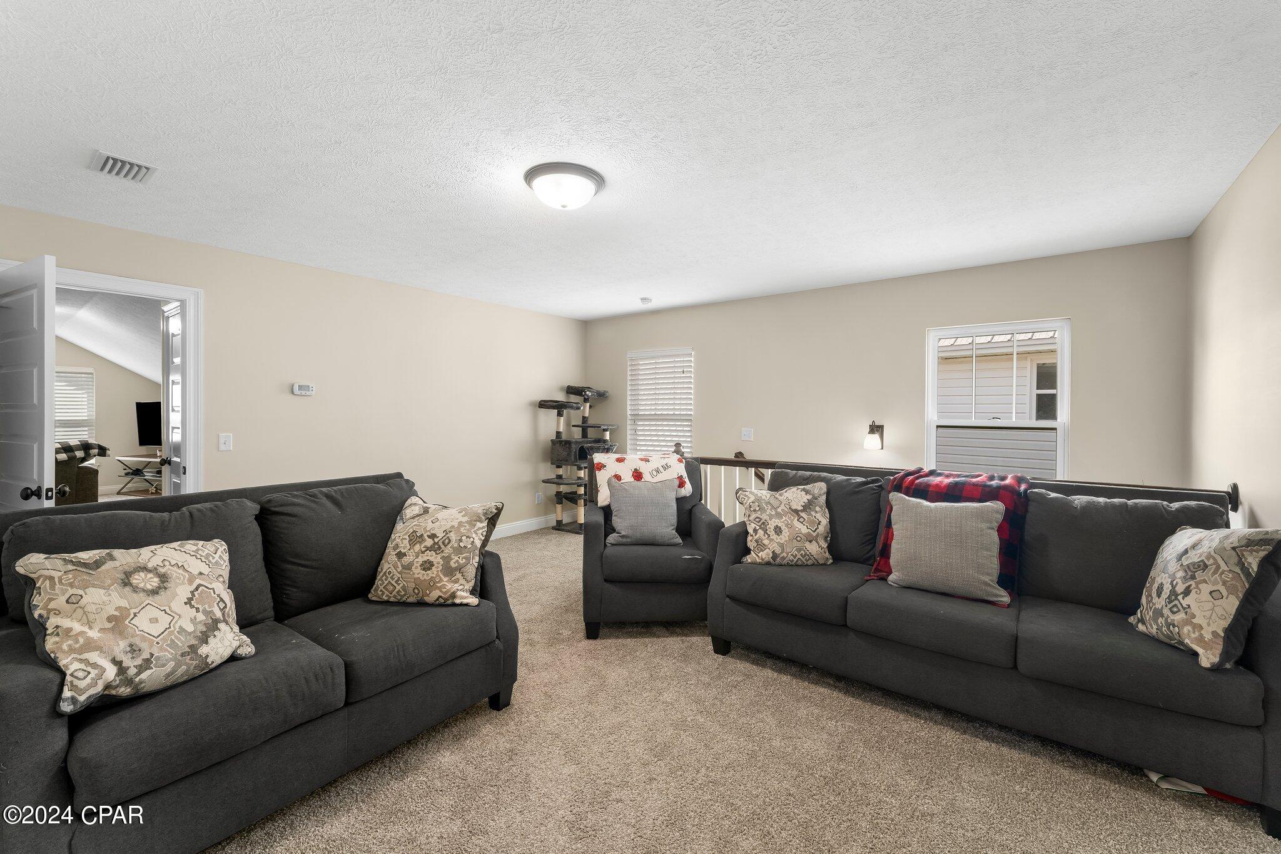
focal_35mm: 14
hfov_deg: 104.3
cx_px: 640
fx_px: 498
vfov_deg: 81.2
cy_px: 427
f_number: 7.1
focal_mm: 14
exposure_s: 1/10
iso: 400
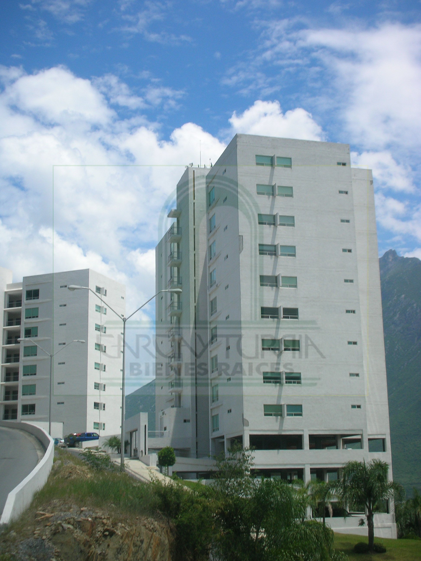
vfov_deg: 36.2
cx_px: 210
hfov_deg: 27.5
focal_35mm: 53
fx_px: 859
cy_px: 280
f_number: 10.5
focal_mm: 8.8
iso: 50
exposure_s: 1/93.1
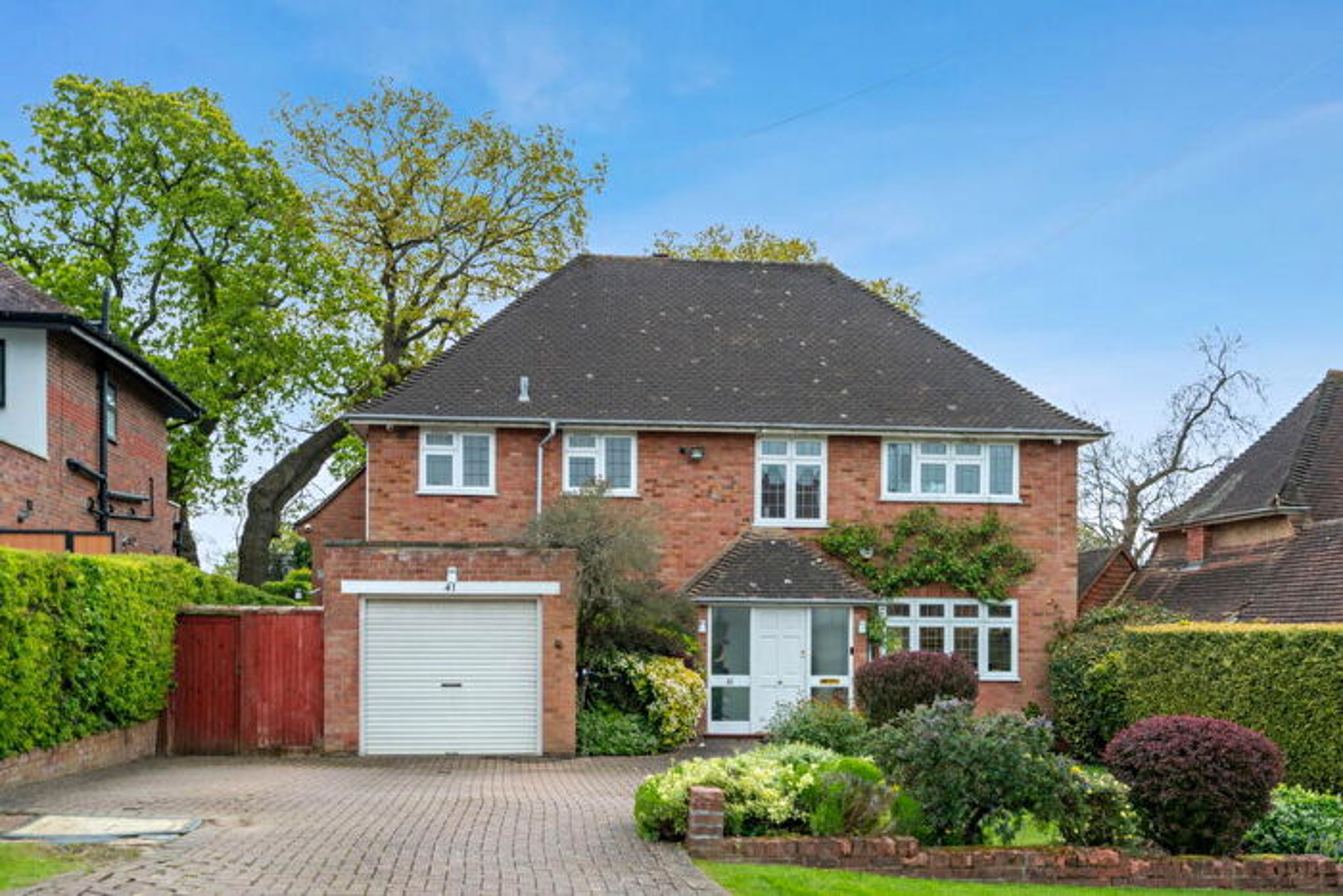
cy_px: 448
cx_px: 672
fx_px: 1306
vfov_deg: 37.9
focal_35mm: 35
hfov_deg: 54.4
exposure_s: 1/1250
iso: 640
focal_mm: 35
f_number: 4
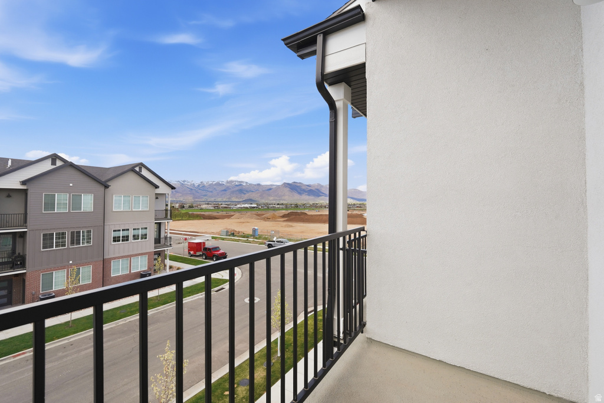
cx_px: 302
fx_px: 235
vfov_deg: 81.2
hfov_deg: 104.2
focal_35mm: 14
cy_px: 202
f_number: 8
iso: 800
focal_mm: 14
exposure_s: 1/1250
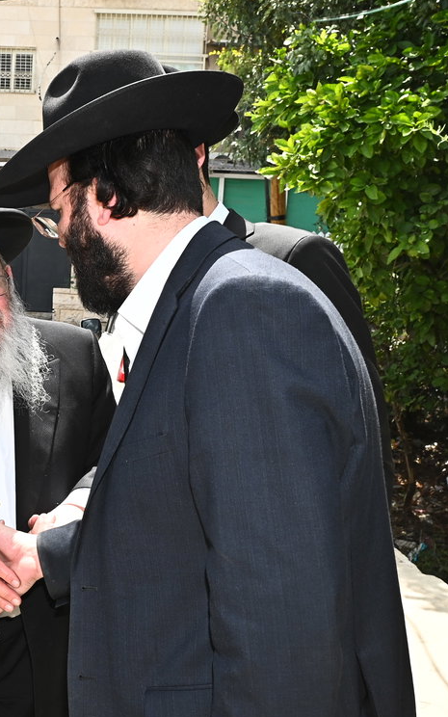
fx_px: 899
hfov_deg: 25.4
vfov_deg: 43.4
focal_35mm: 46
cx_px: -76
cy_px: 324
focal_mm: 24
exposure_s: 1/200
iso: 320
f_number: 9
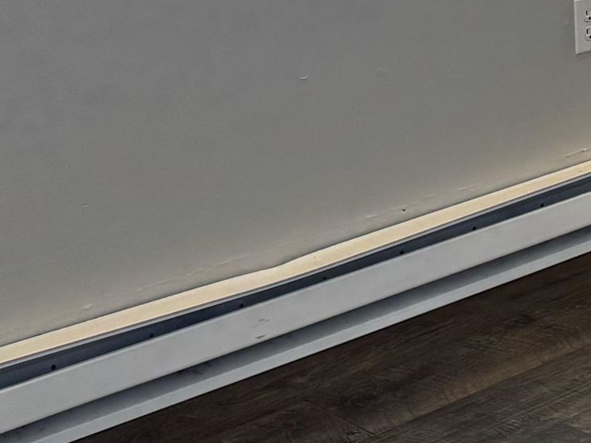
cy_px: -63
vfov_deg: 14.5
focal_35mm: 99
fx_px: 1691
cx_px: 1061
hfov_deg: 16.6
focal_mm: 6.76
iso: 200
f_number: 1.78
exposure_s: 1/120
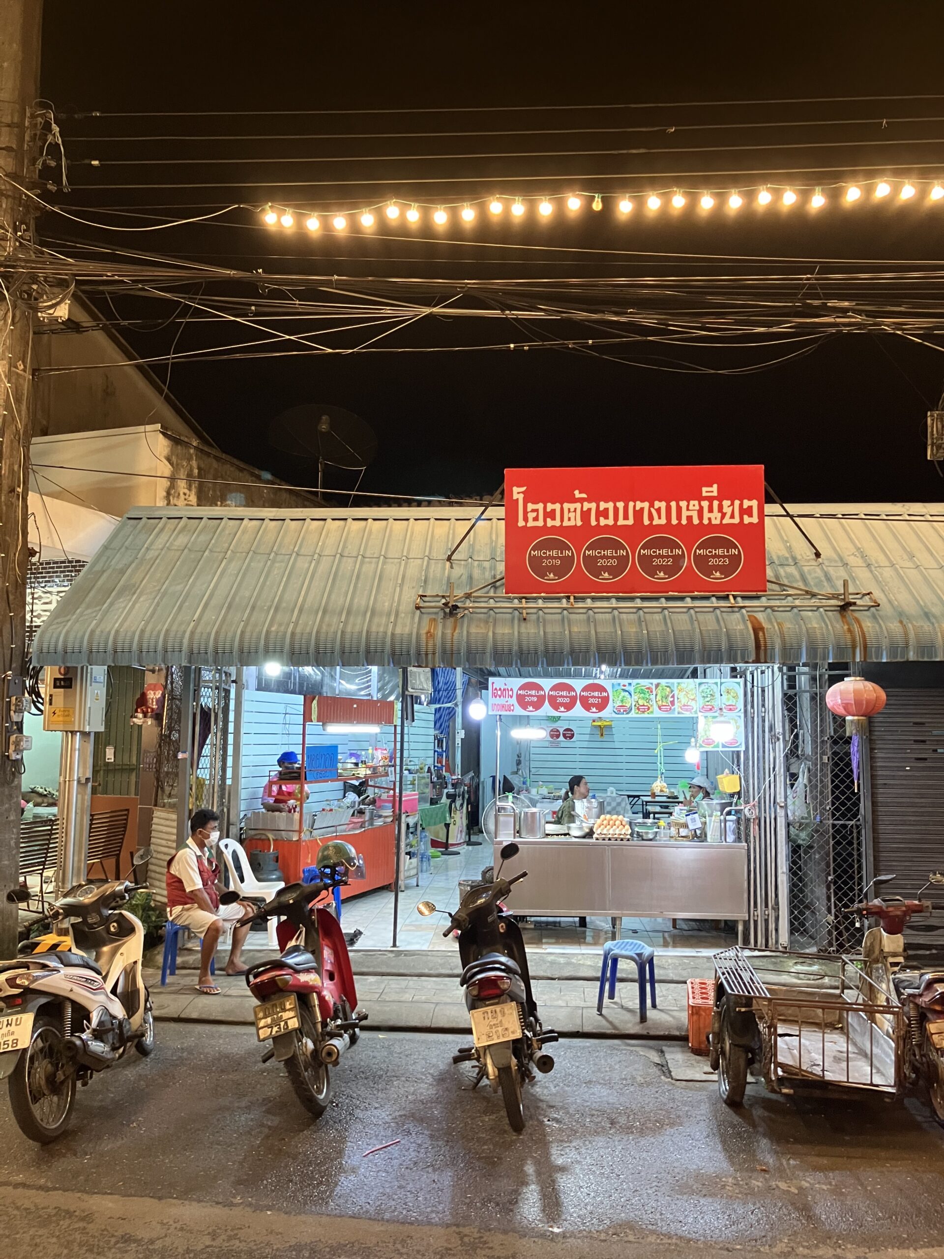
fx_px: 1018
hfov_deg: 49.7
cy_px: 630
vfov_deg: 63.4
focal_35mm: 28
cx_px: 472
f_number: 1.8
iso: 250
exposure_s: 1/33
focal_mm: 3.99
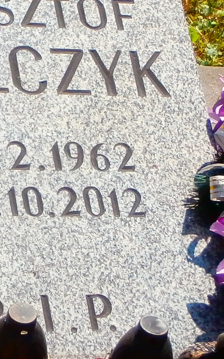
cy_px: 18
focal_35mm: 198
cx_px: -77
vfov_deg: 10.5
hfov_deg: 6.6
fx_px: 1933
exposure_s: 1/640
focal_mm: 8.29
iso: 100
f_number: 4.2
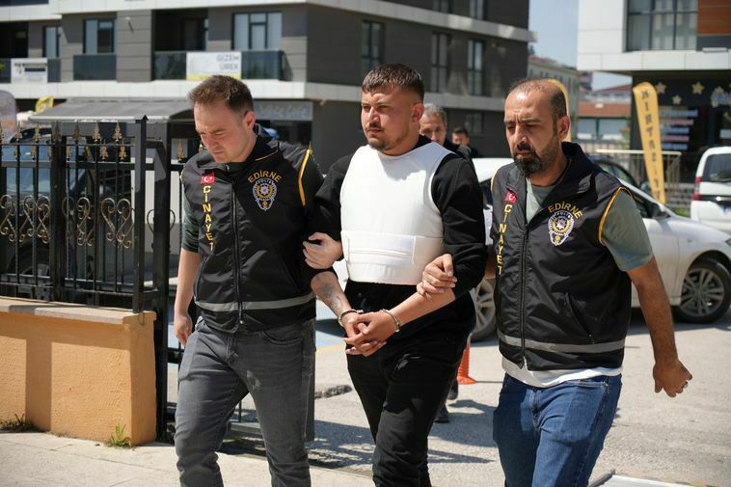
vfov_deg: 22.6
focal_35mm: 60
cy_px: 244
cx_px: 366
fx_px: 1218
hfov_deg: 33.4
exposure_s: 1/1000
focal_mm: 60
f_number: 4.5
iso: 100
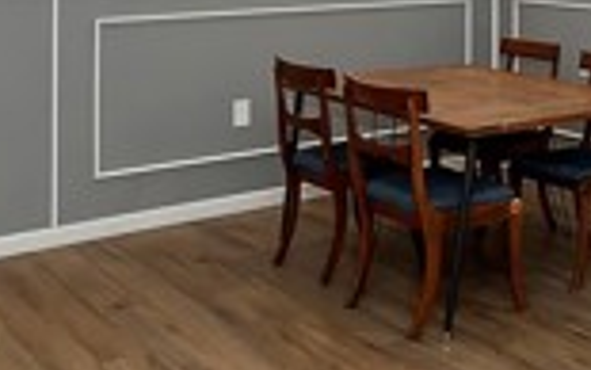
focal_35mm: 63
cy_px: -82
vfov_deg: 19.4
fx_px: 1015
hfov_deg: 30.7
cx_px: 557
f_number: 8
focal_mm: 10
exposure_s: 1/30
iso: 400
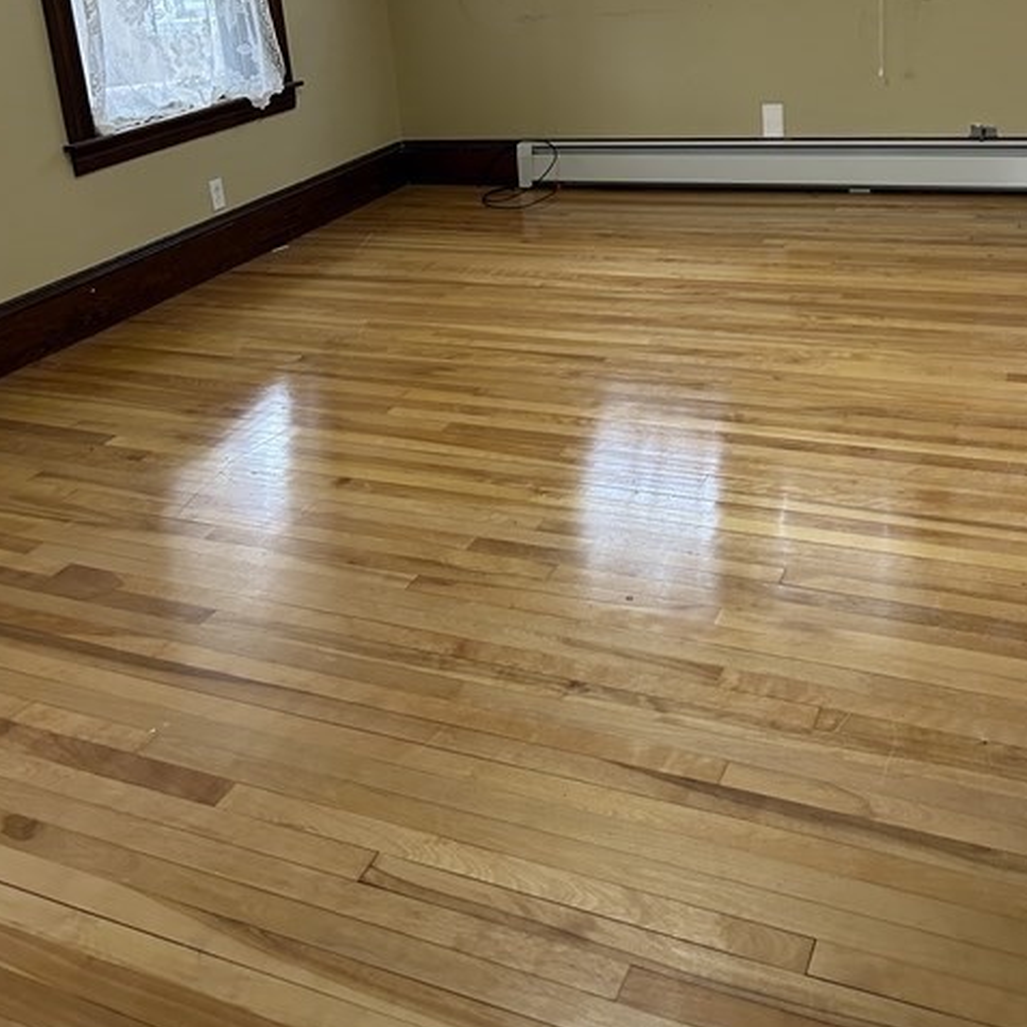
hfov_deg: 44.9
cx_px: 525
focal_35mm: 37
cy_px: 228
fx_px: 1242
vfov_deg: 43.2
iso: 200
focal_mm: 5.7
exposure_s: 1/60
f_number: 1.5
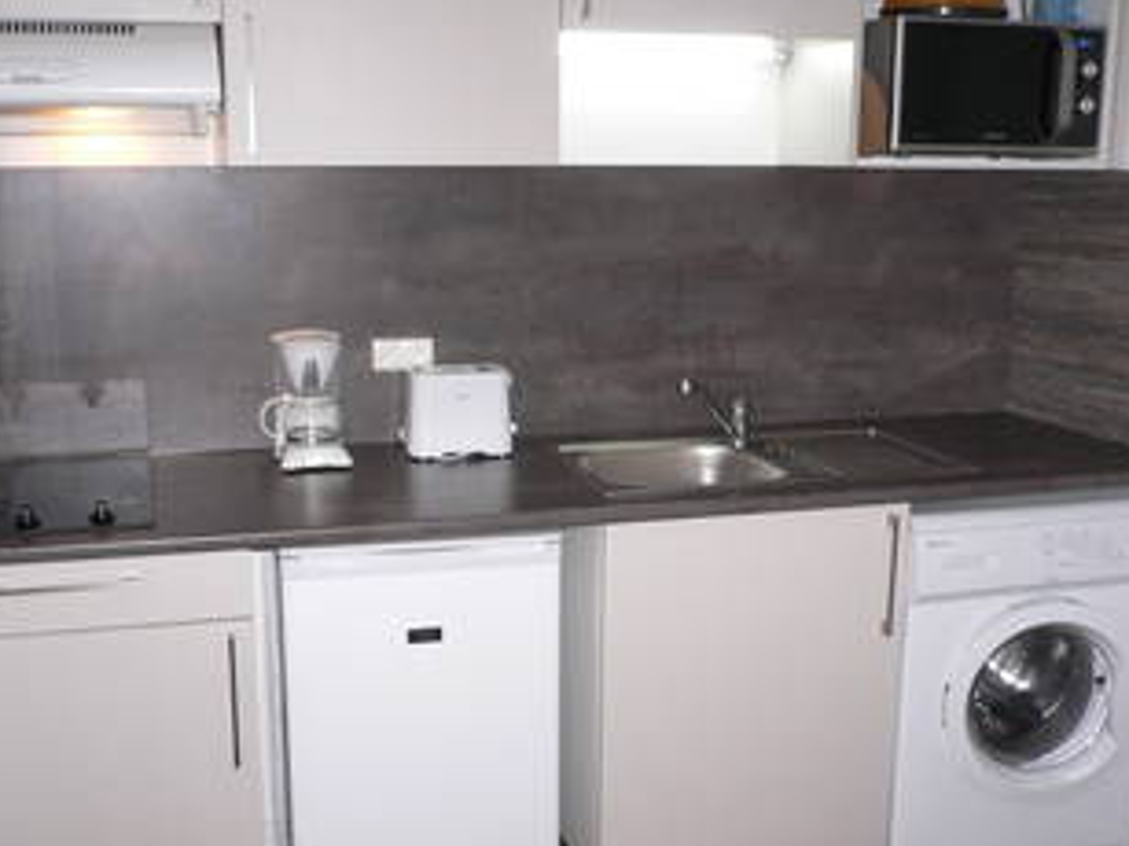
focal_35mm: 41
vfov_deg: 35.1
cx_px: 515
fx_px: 1337
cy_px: 463
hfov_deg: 45.7
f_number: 2.8
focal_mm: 5.8
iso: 200
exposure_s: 1/60
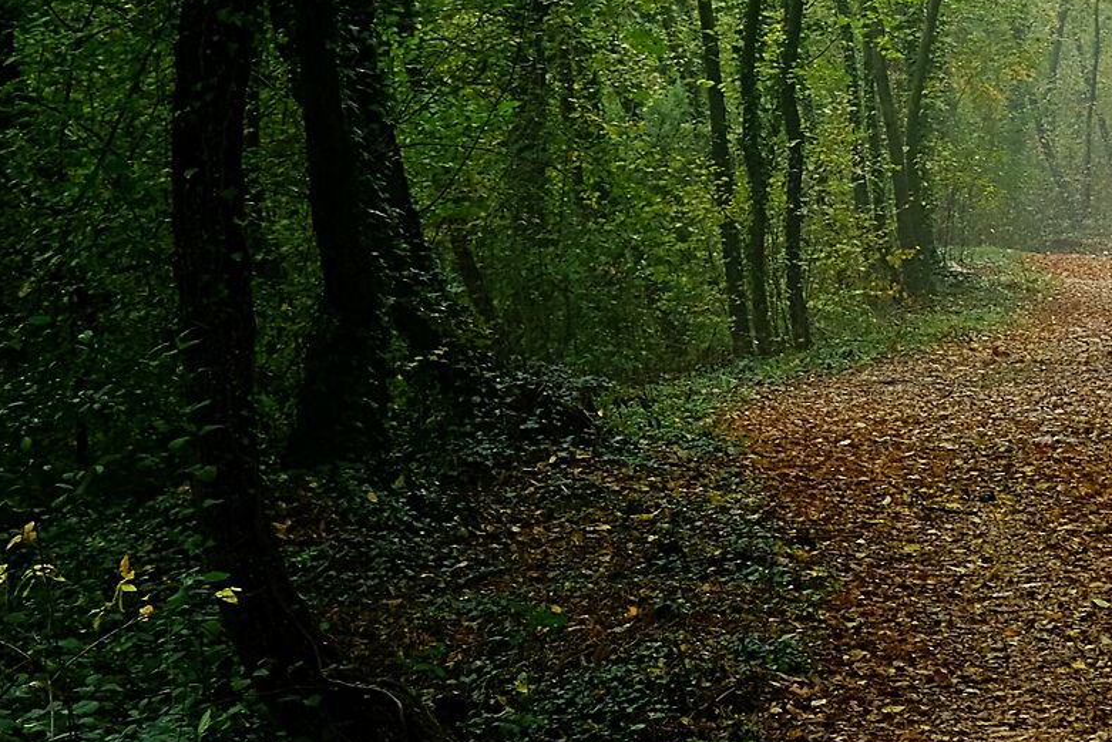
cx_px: 1159
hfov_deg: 8.0
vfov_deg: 5.4
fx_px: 7878
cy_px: 303
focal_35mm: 255
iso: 160
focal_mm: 55
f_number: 5.6
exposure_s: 1/15
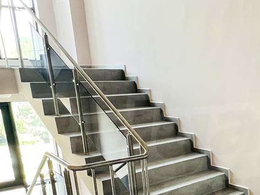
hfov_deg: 40.6
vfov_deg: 33.6
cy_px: 168
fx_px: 308
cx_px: 254
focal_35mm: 41
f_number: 1.8
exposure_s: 1/84
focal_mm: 1.57
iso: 250
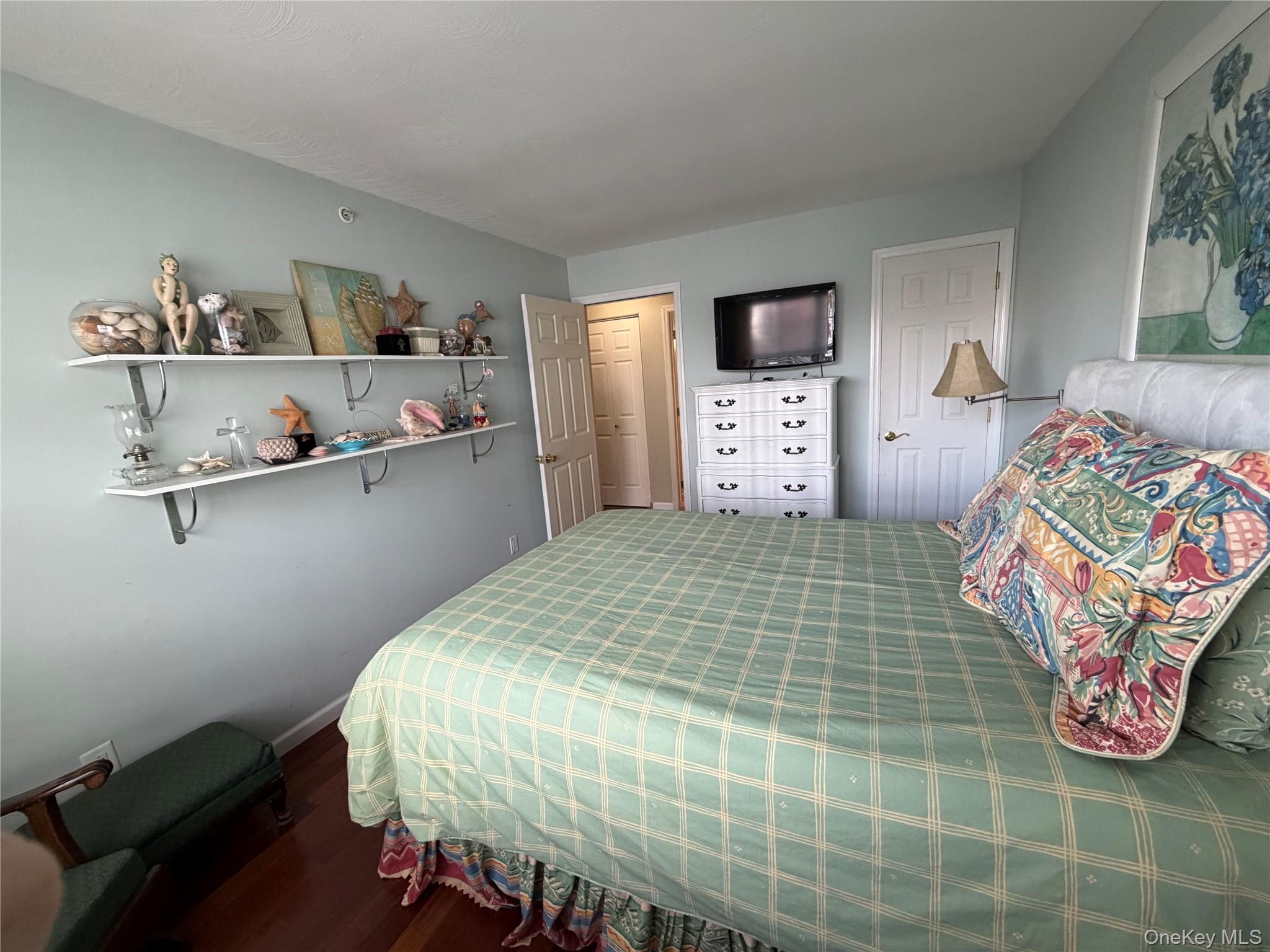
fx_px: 514
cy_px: 476
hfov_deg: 102.1
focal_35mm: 14
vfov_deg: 85.7
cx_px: 635
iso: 320
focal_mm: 2.22
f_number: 2.2
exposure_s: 1/121
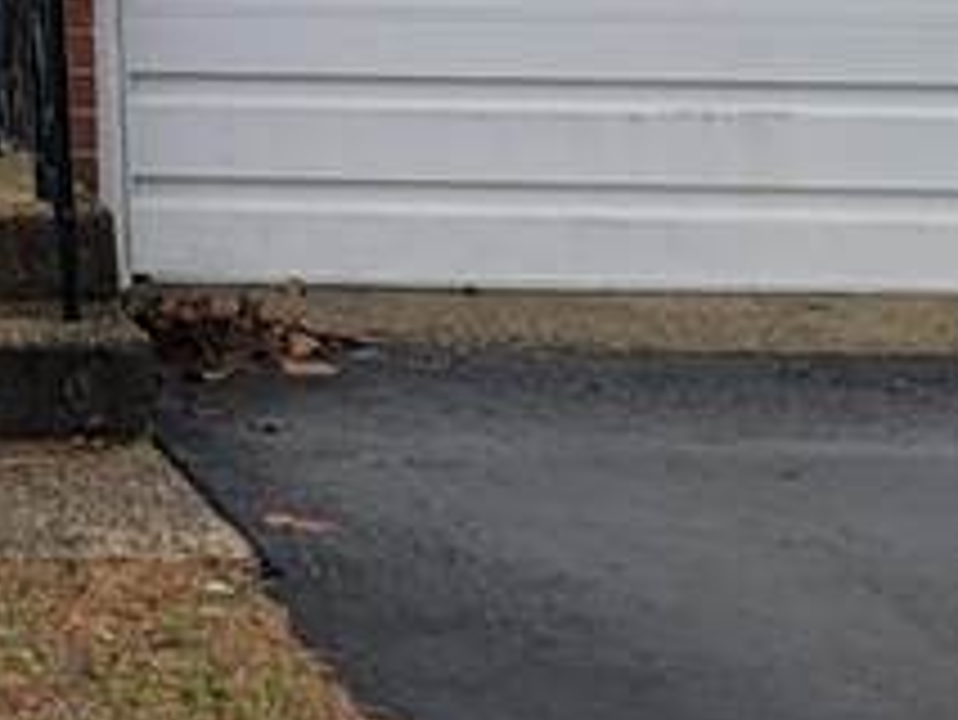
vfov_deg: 9.7
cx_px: -989
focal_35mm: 144
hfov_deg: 12.1
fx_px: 3987
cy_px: -666
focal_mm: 6.7
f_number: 1.8
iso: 16
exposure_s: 1/439
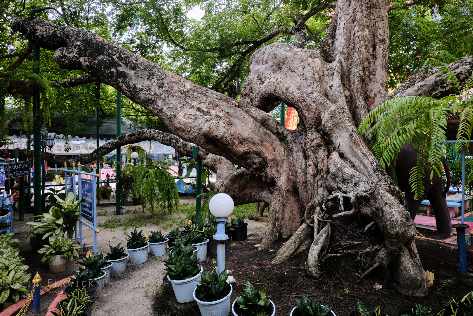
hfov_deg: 73.7
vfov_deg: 53.1
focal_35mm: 24
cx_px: 236
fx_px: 315
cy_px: 158
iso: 400
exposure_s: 1/50
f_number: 7.1
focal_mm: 16
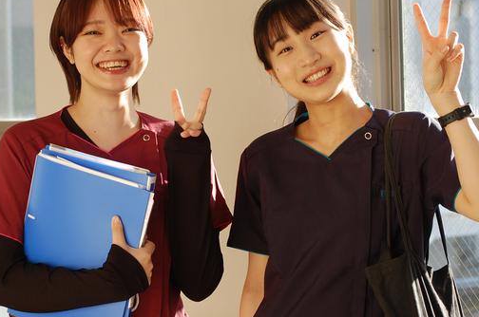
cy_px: 123
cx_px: 201
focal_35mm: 109
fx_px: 1443
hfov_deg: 18.8
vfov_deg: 12.5
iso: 200
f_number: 6.3
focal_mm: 55
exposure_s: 1/160
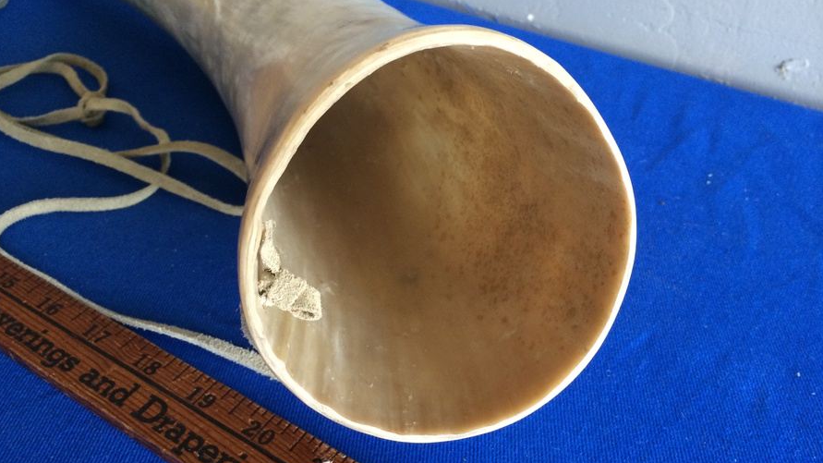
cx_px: 412
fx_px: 720
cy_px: 251
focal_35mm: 33
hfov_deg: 59.5
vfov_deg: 35.6
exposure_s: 1/30
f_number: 2.2
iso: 160
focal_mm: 4.12
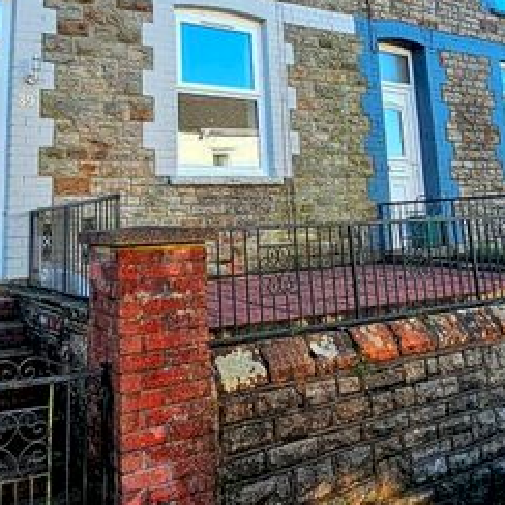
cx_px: 199
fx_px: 545
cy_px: 123
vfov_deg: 47.8
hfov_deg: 49.4
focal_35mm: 33
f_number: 2.2
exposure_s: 1/345
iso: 50
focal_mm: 2.2
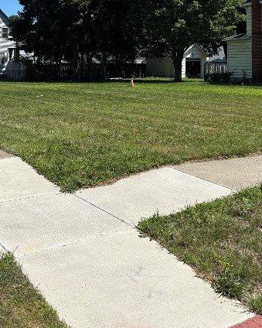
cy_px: 51
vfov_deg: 38.3
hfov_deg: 32.7
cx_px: 128
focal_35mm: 46
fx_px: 446
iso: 50
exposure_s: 1/3534
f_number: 1.6
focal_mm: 5.96
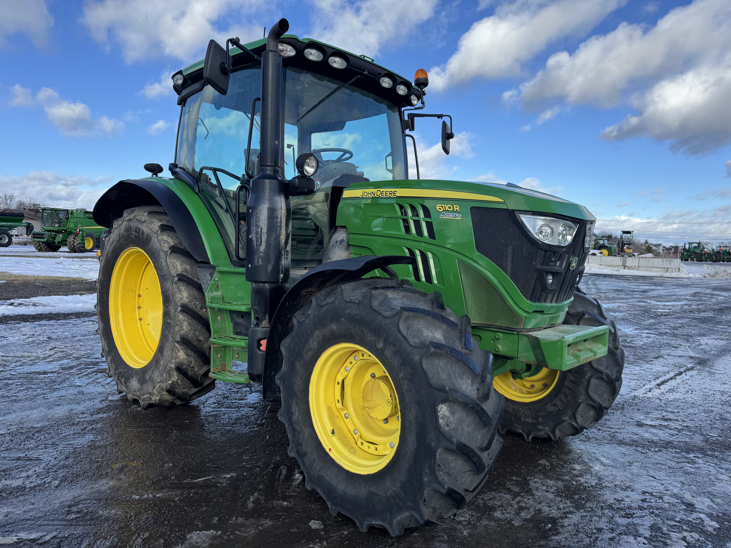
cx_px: 366
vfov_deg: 56.8
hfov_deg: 71.6
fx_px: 507
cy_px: 274
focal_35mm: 24
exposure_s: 1/2833
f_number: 1.78
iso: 80
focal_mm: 6.76
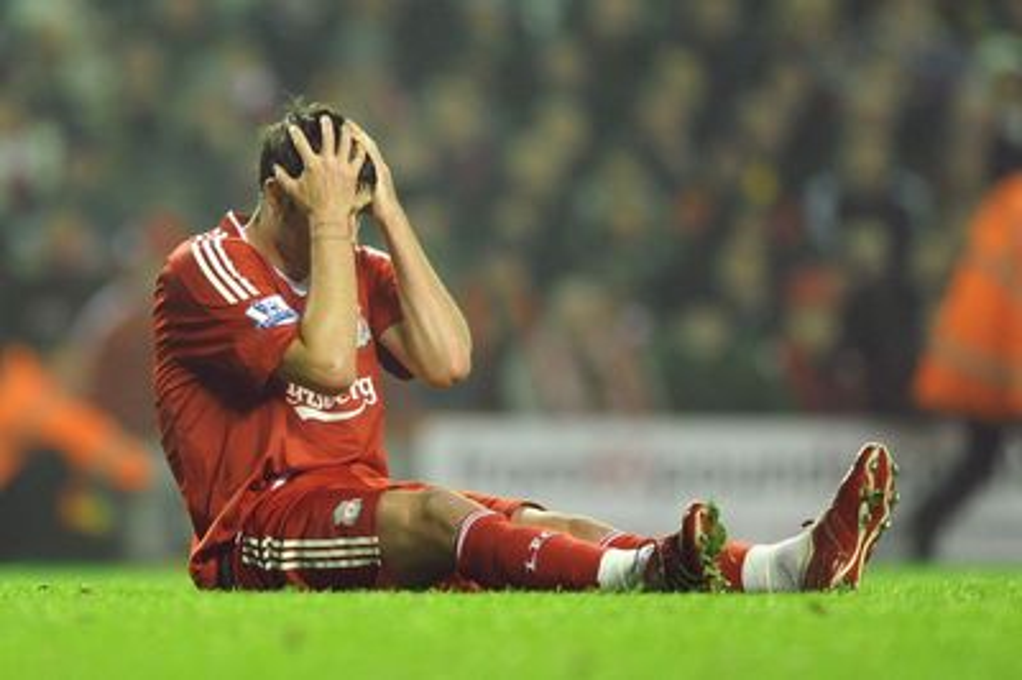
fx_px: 11346
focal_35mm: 400
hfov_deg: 5.2
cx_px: 511
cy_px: 340
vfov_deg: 3.4
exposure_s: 1/800
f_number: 2.8
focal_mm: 400
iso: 2000
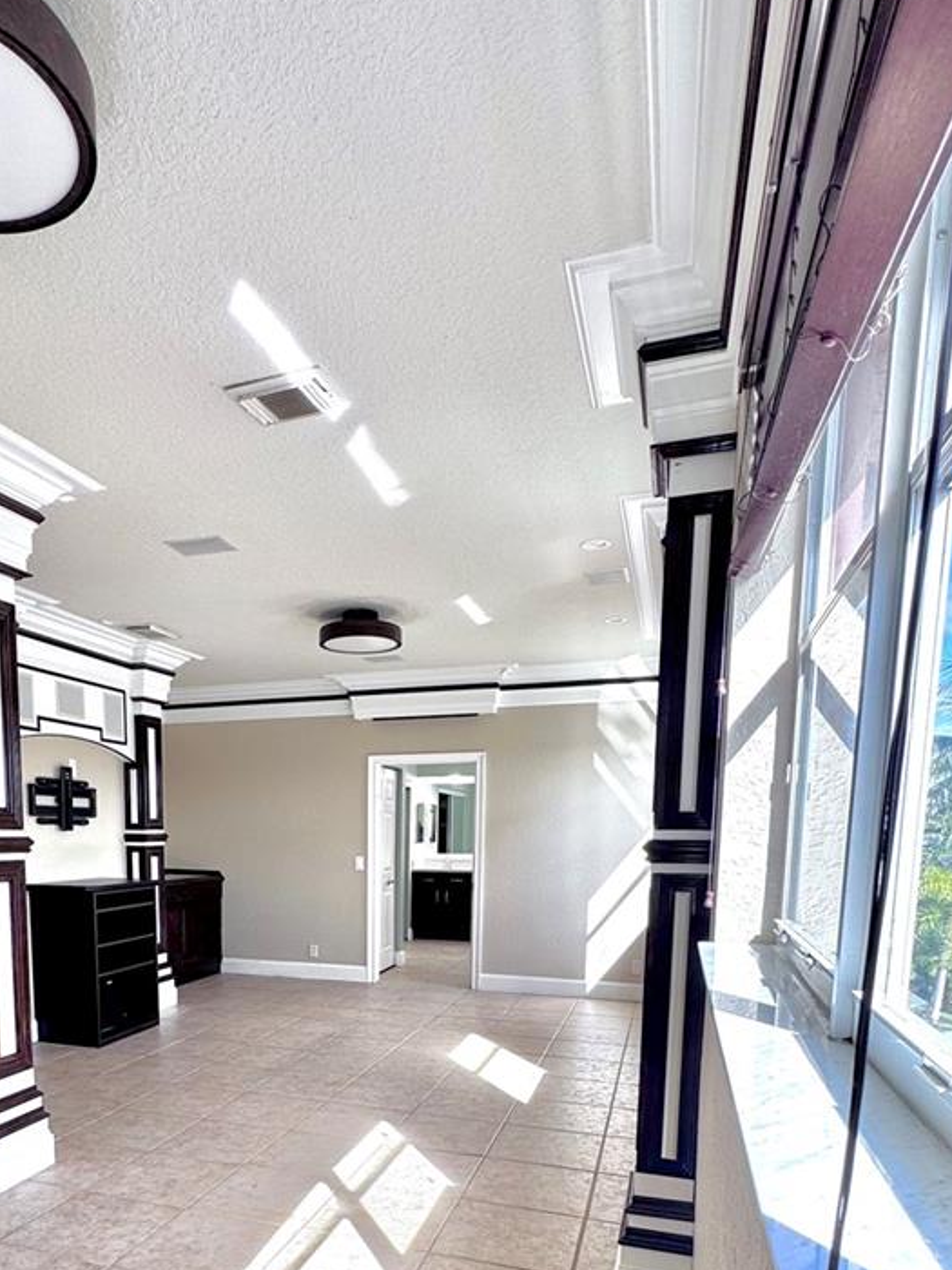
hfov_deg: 55.9
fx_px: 880
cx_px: 334
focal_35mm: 24
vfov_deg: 67.3
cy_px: 945
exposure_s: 1/99
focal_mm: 2.22
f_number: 2.2
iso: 50
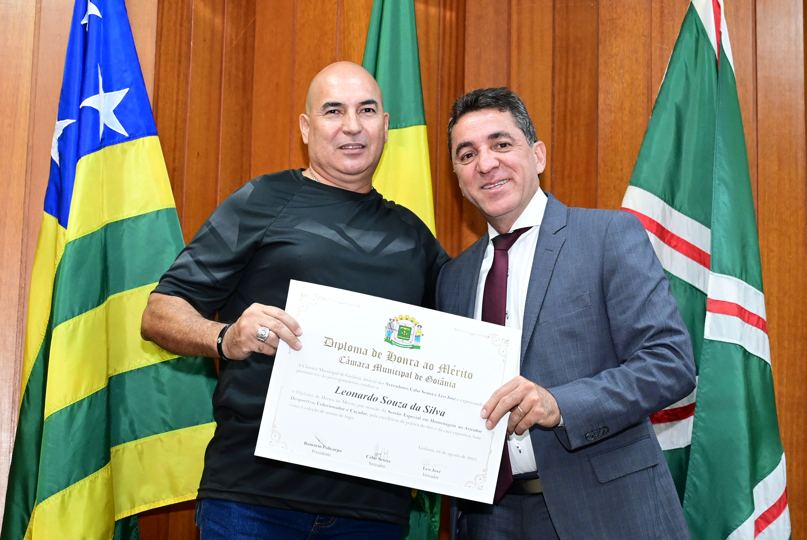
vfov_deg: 19.0
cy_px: 270
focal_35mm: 72
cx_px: 404
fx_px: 1615
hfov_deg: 28.1
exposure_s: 1/125
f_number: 4
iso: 4000
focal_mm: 48
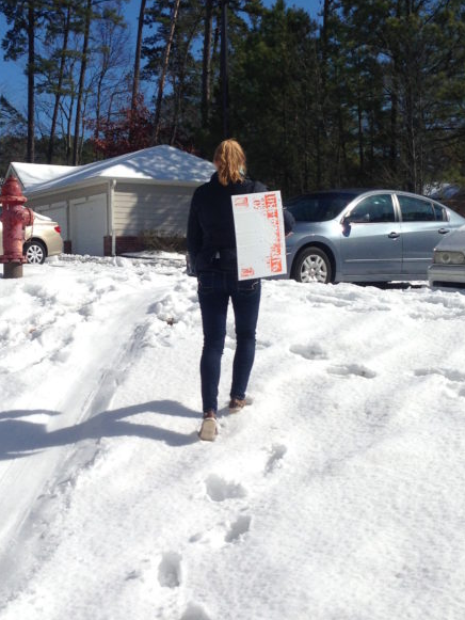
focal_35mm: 53
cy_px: 300
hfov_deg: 27.4
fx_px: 949
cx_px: 167
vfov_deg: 36.2
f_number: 2.4
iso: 50
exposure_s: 1/3876
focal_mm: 4.12
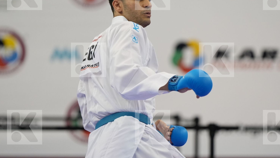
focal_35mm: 347
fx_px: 2576
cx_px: 153
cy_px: 60
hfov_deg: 6.2
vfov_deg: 3.5
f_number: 2.8
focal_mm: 182
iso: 2000
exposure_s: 1/1000
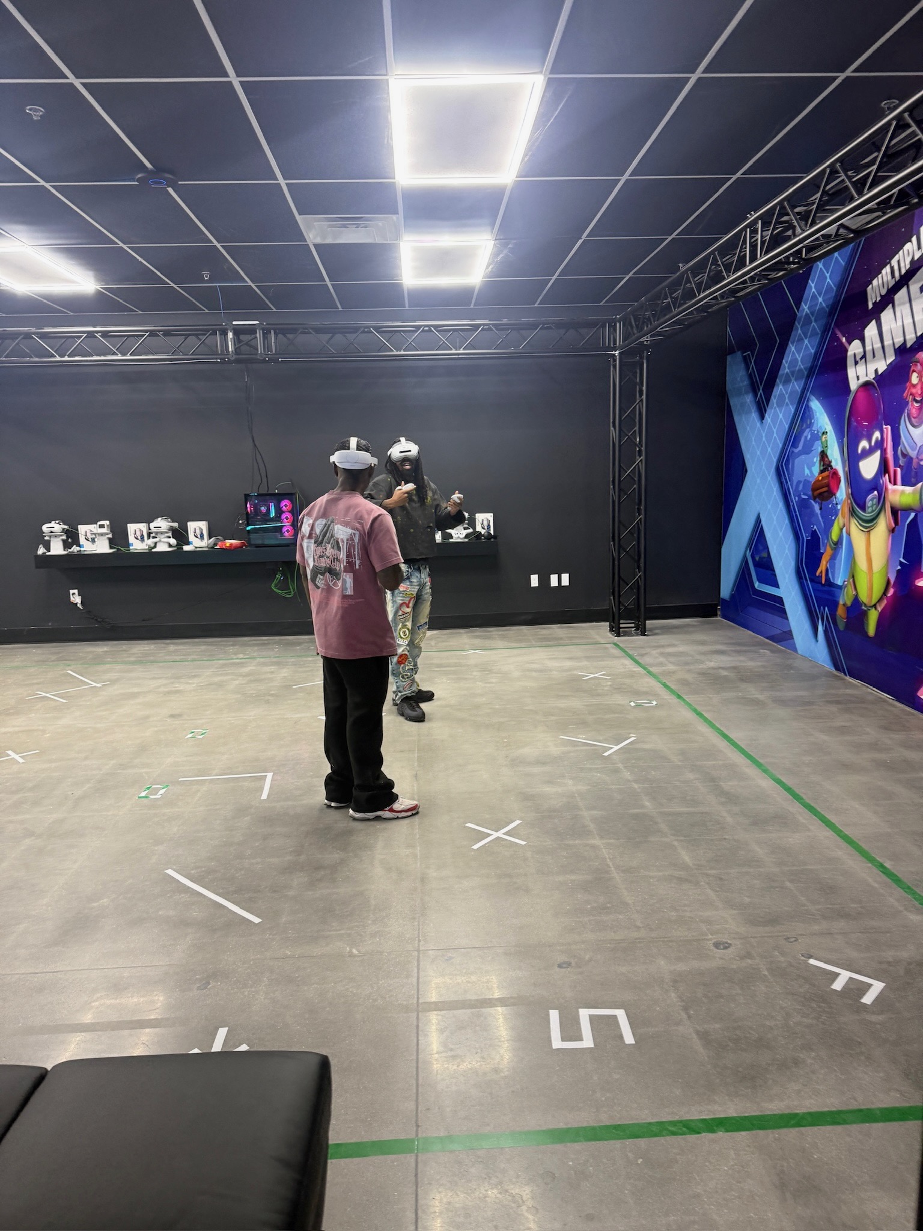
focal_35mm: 24
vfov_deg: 71.6
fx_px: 853
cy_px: 616
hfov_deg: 56.8
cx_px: 462
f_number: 1.78
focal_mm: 6.76
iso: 200
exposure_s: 1/60
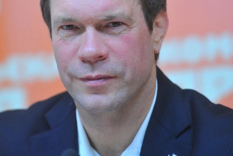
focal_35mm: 299
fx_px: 1935
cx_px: 105
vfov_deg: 4.6
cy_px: 47
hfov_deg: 6.9
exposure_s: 1/160
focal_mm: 200
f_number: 2.8
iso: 640
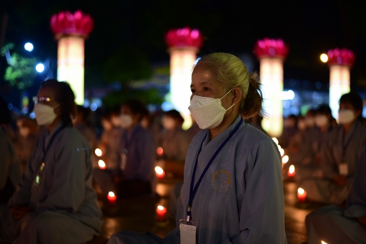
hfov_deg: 39.6
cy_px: 122
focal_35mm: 50
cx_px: 183
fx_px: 509
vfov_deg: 27.0
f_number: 1.8
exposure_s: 1/40
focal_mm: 50
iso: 1000
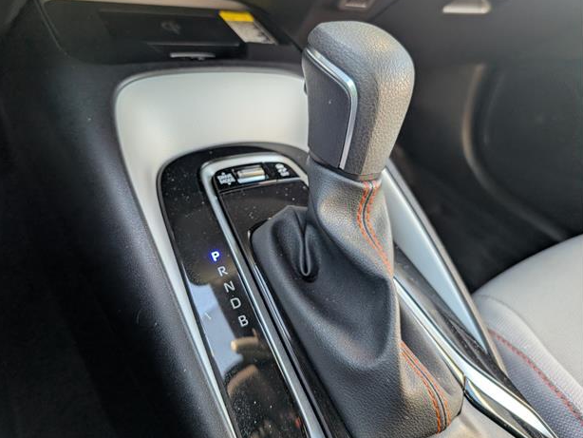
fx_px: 421
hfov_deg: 69.4
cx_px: 284
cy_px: 219
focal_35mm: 25
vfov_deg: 54.9
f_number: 1.68
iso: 243
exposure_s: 1/119
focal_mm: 6.9
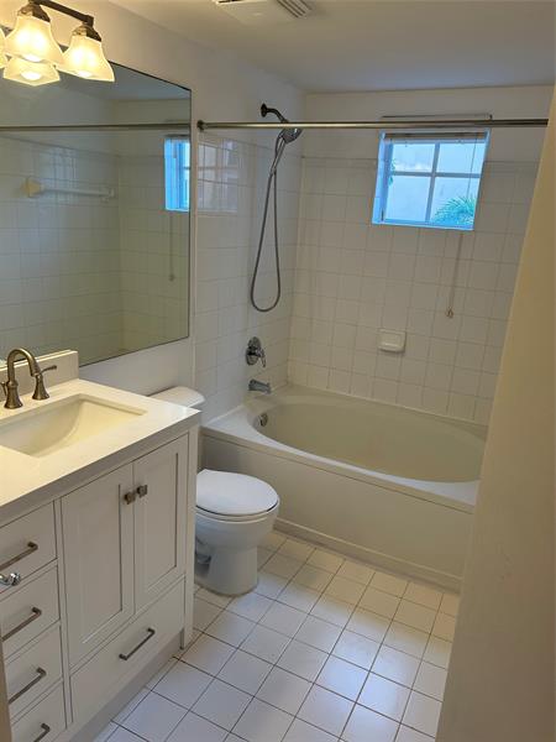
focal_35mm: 26
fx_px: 557
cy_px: 371
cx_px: 278
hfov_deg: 53.1
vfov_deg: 67.3
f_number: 1.5
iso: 64
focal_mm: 5.7
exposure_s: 1/120
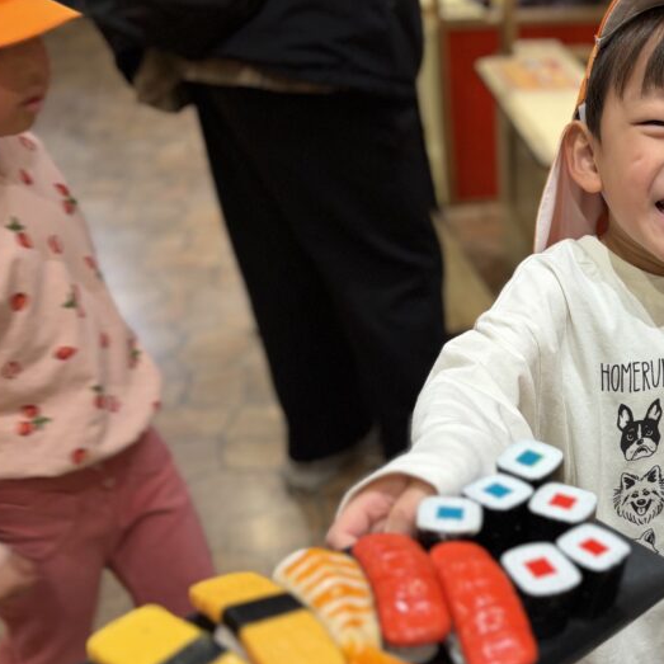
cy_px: 404
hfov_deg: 34.8
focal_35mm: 45
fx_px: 977
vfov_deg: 37.4
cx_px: 634
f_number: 1.6
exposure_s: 1/60
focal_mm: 5.96
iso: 160
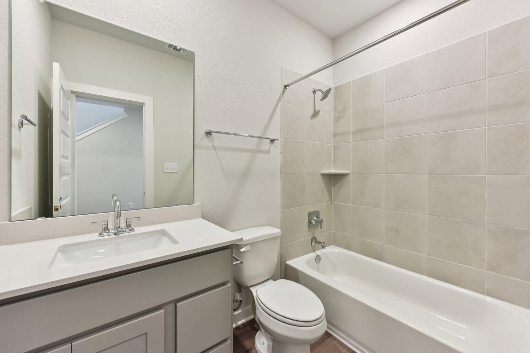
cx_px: 265
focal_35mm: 14
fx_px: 206
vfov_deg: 81.2
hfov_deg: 104.3
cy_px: 176
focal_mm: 14
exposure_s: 1/15
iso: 450
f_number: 8
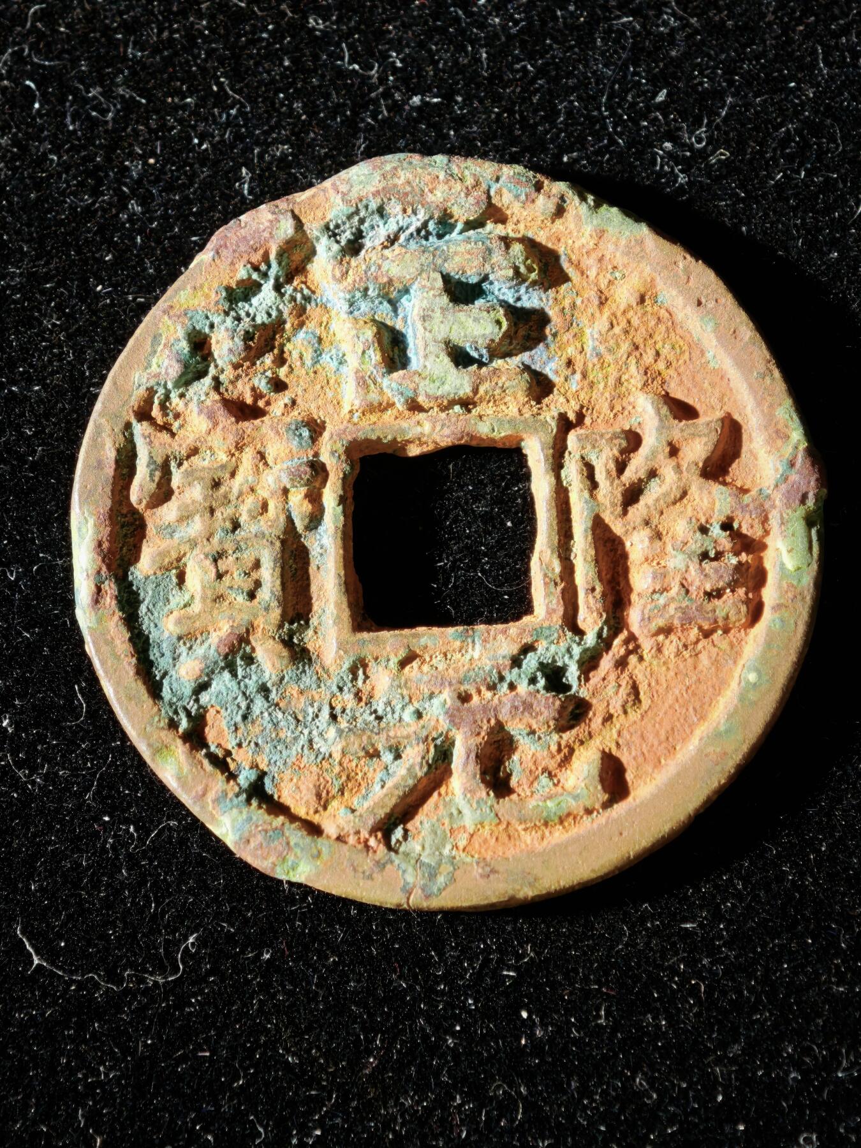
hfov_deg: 13.8
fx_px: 3549
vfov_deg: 18.4
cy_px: 574
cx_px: 430
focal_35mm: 107
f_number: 2
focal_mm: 9
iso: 400
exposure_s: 1/100
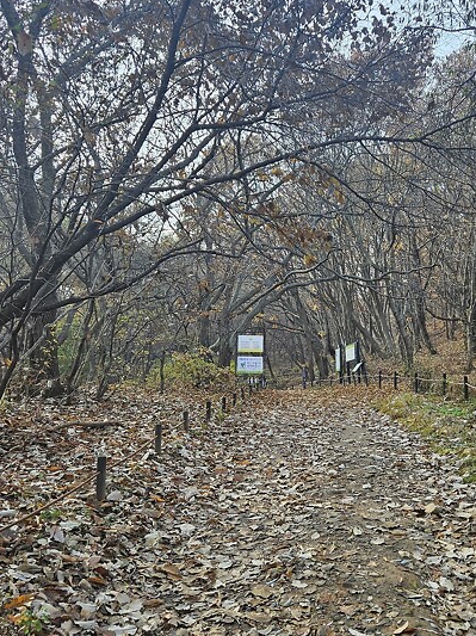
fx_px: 698
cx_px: 303
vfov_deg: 48.7
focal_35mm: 38
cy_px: 379
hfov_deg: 37.4
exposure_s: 1/437
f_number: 1.8
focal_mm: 5.4
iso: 40
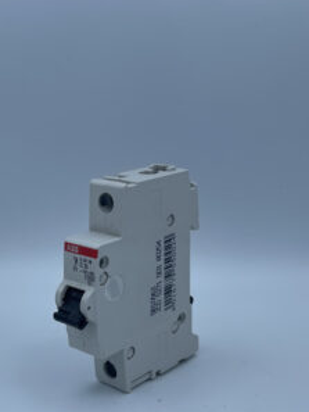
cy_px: 261
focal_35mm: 35
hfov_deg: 40.5
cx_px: 119
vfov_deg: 52.0
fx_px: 416
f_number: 1.6
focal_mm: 4.2
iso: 32
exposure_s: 1/2564
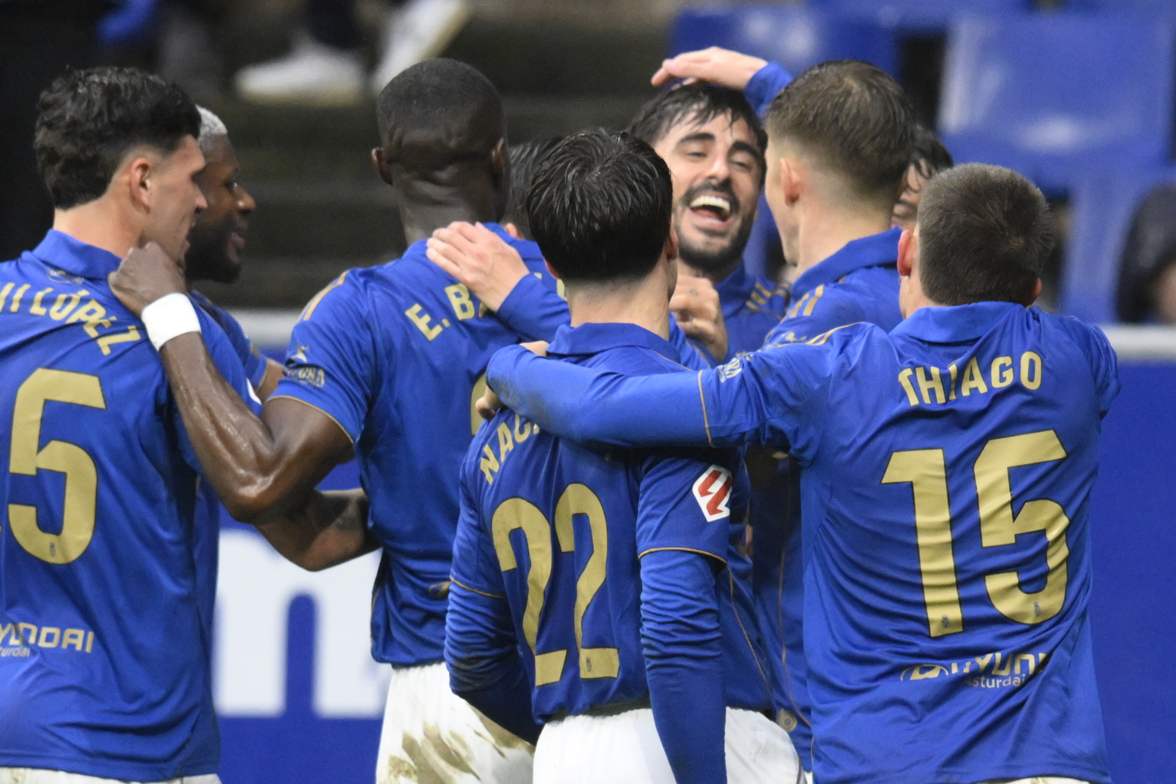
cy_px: 392
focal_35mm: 400
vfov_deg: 3.4
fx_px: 13066
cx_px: 588
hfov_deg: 5.2
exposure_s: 1/1600
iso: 4000
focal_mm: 400
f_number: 5
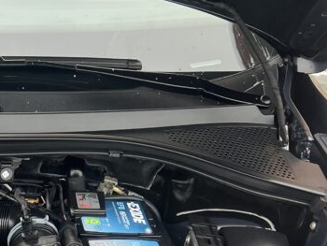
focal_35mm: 76
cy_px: 330
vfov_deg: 18.0
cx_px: -99
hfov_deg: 22.8
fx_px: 718
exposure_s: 1/151
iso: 64
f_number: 1.5
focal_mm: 5.7
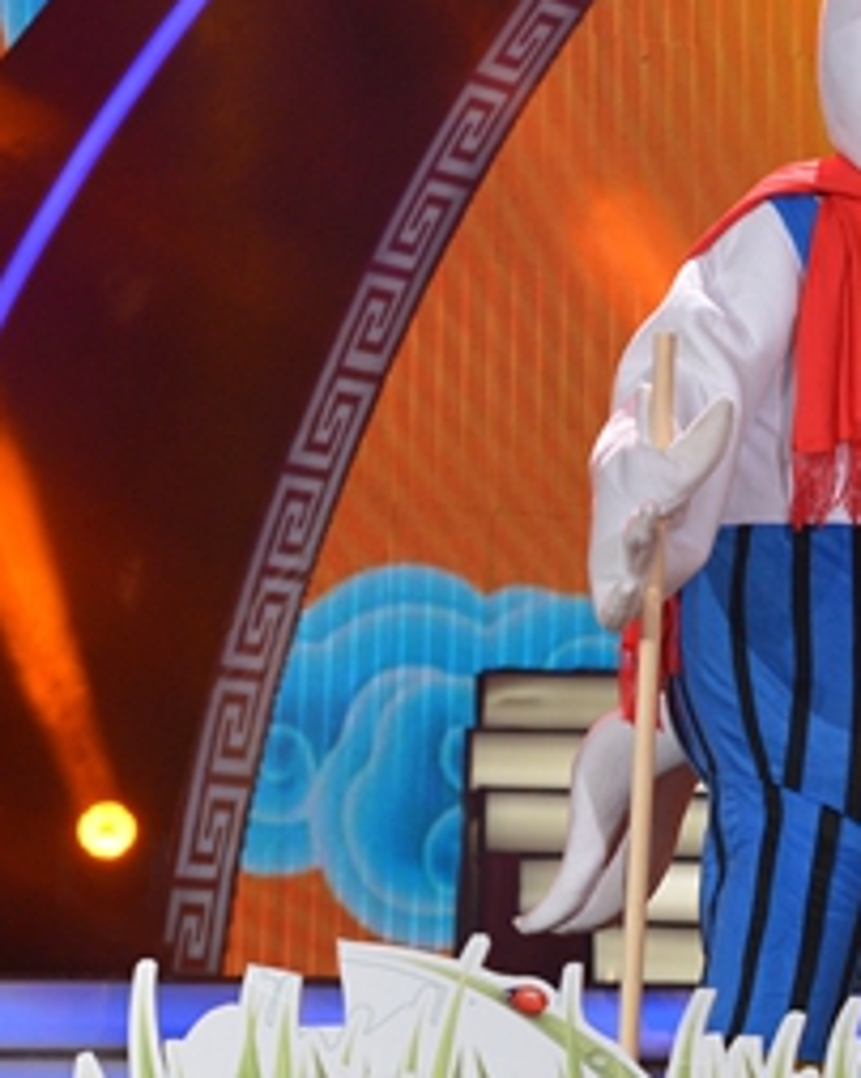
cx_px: 1901
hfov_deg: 6.4
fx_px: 7463
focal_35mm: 234
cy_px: 475
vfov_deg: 8.3
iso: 1250
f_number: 5.6
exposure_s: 1/400
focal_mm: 70
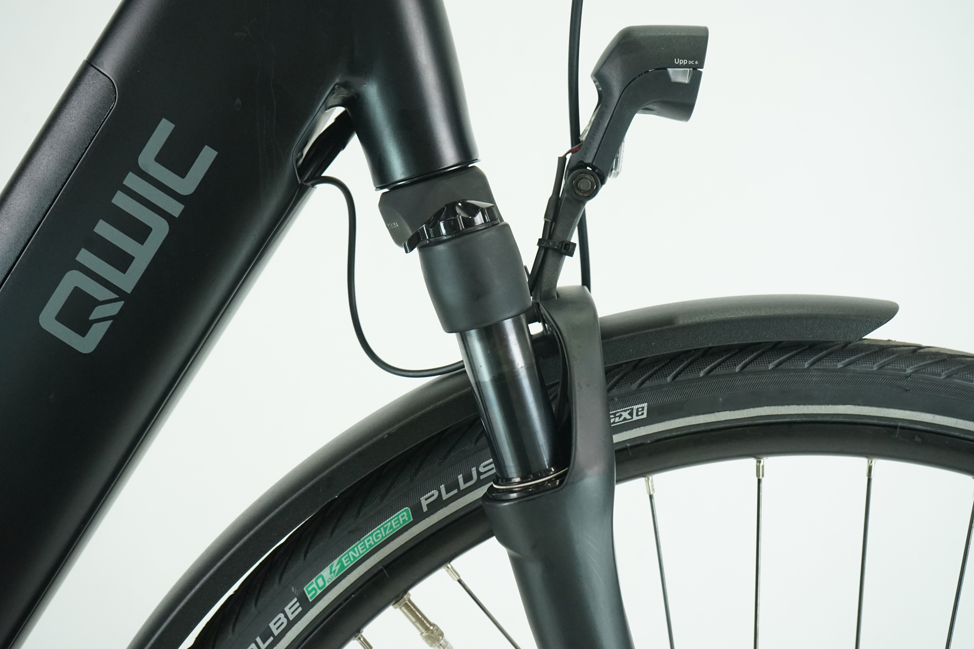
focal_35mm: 50
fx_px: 1353
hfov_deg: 39.6
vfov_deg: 27.0
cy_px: 324
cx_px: 487
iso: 3200
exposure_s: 1/200
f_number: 7.1
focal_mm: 50
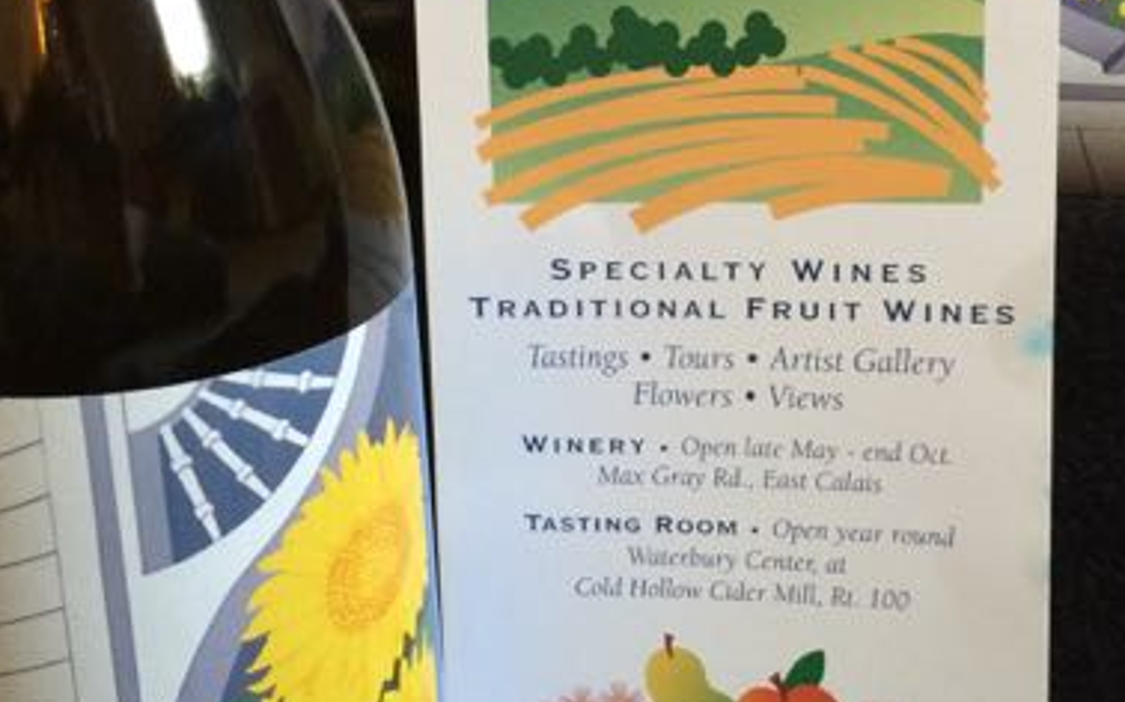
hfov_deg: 38.8
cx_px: 634
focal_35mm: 52
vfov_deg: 24.7
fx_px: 1594
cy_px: 244
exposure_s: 1/24
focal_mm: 4.15
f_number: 2.2
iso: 250
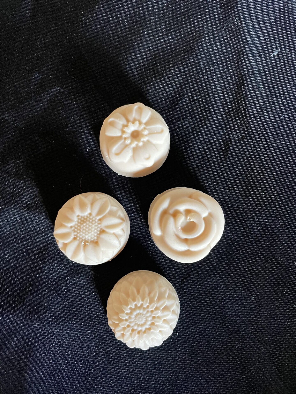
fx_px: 296
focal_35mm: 26
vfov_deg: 67.3
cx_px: 148
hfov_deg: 53.1
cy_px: 197
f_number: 1.6
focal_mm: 4.2
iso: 500
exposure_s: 1/52
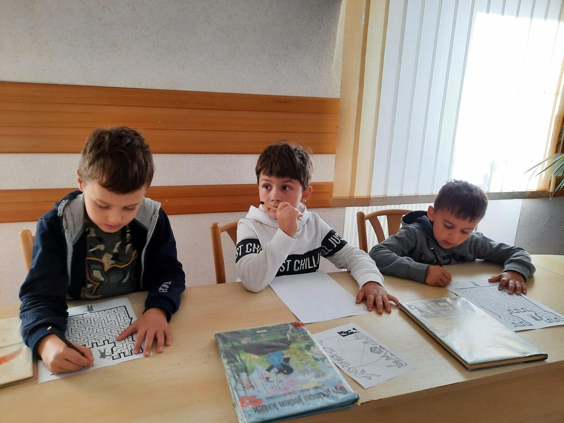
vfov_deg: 54.9
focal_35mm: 25
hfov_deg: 69.4
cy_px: 212
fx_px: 407
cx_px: 282
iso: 100
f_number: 2
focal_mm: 4.6
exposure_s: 1/50
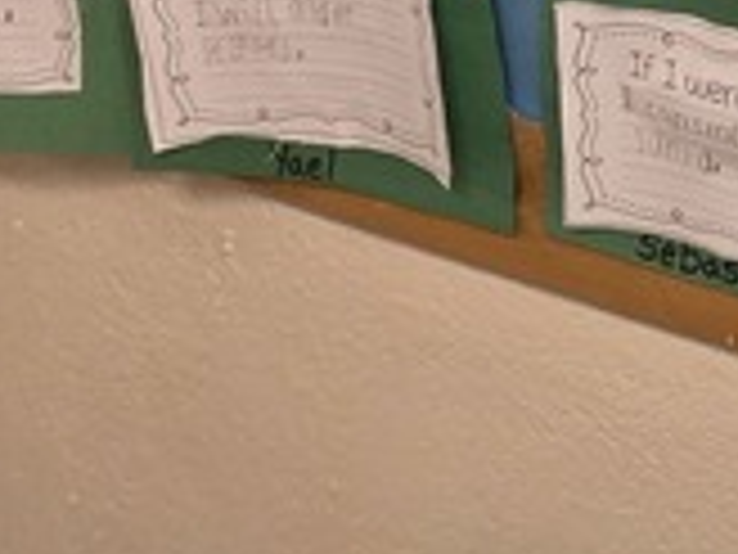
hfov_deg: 18.5
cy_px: -1072
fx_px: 1727
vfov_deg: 11.4
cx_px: 1354
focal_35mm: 81
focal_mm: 2.2
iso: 250
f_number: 1.9
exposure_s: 1/60
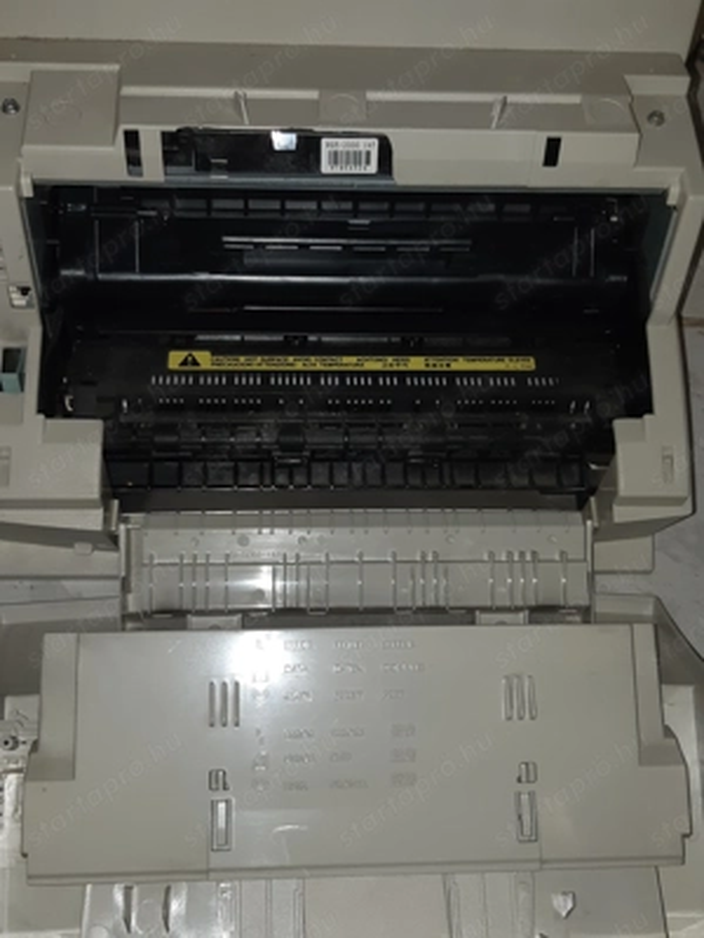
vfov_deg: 67.3
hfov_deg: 53.1
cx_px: 352
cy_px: 469
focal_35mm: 26
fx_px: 705
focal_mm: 3.93
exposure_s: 1/100
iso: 80
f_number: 1.7
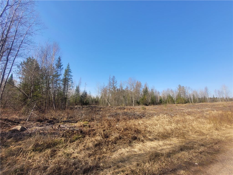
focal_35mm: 13
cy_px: 88
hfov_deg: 106.2
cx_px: 116
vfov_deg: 89.9
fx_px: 88
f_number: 2.2
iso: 40
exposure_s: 1/986
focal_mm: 1.74
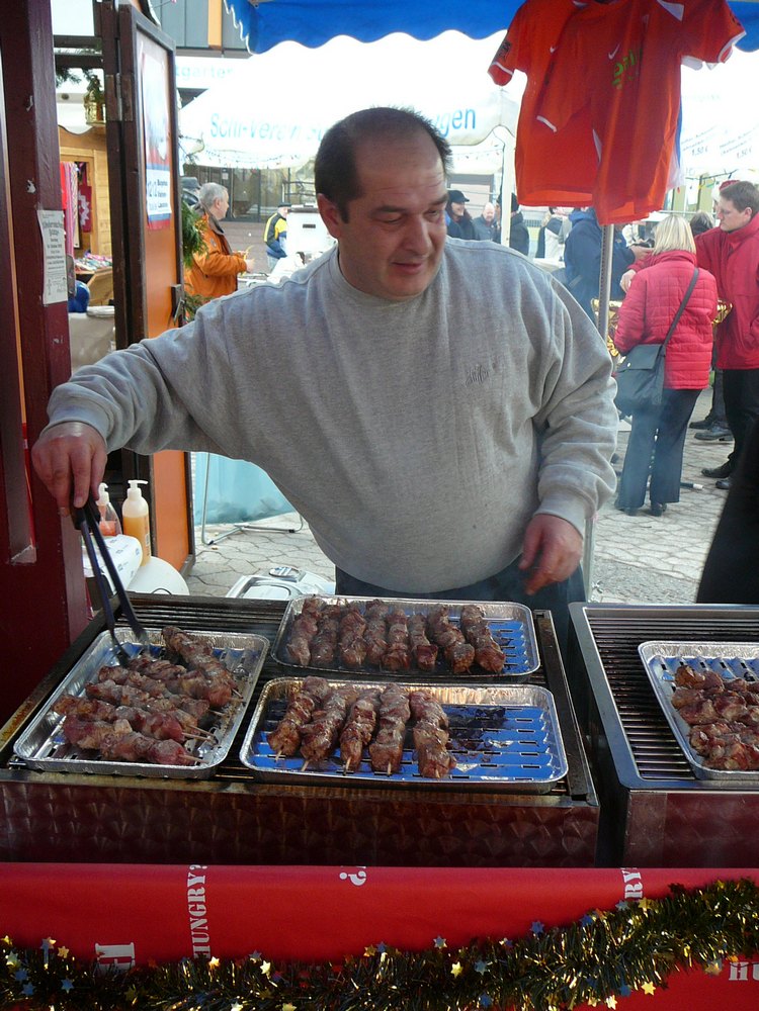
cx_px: 380
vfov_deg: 52.6
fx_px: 1023
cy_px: 506
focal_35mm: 35
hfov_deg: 40.7
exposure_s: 1/30
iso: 100
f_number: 2.8
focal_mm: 5.2
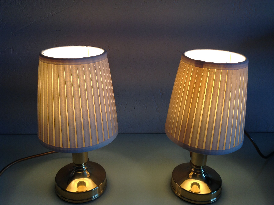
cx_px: 137
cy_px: 102
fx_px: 277
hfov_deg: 52.7
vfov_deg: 40.6
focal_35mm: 35
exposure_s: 1/168
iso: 50
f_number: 2.4
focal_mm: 4.28
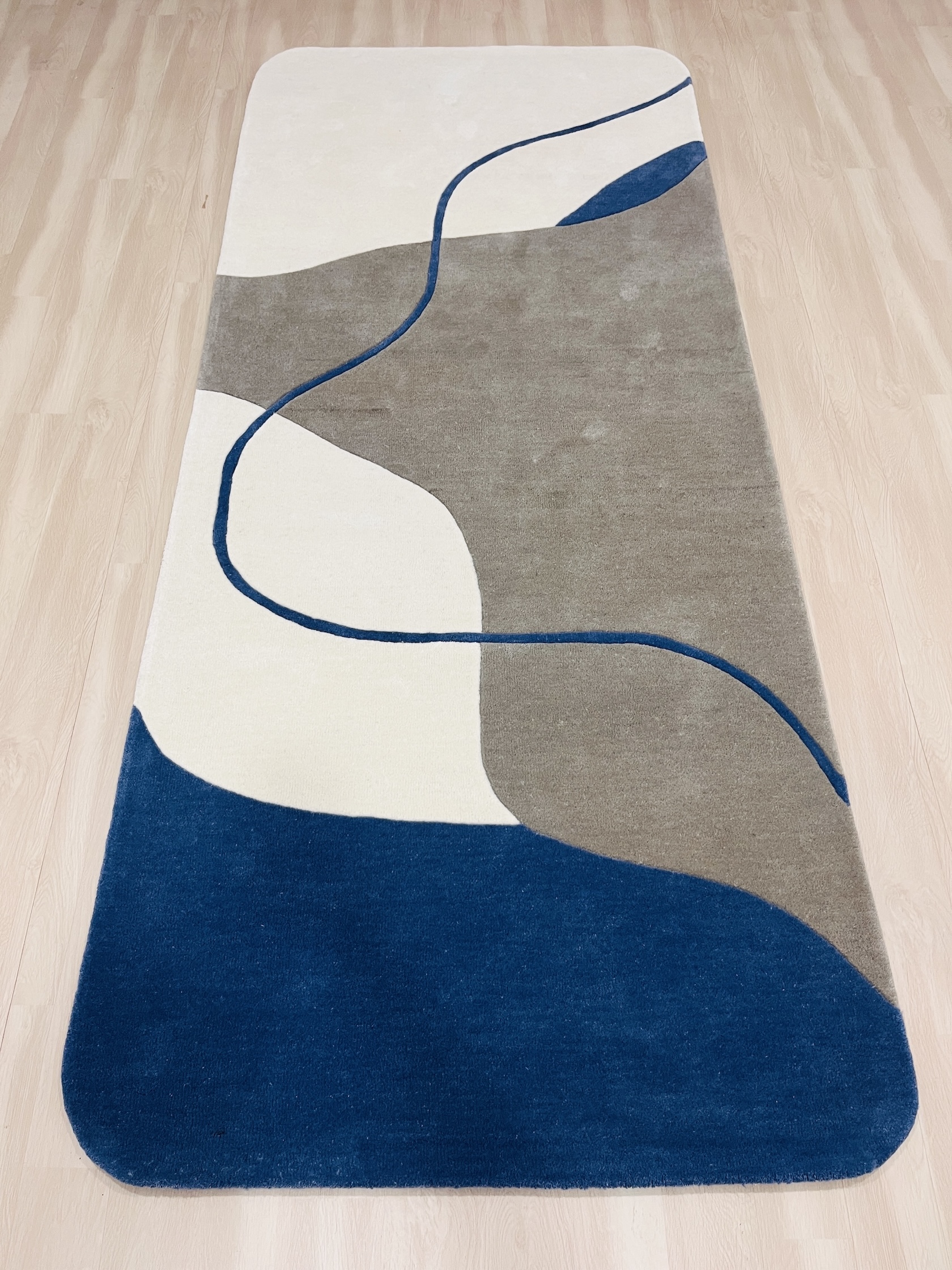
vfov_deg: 67.3
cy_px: 635
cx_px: 476
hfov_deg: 53.1
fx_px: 953
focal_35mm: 26
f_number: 1.6
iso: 64
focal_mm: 5.1
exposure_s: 1/50
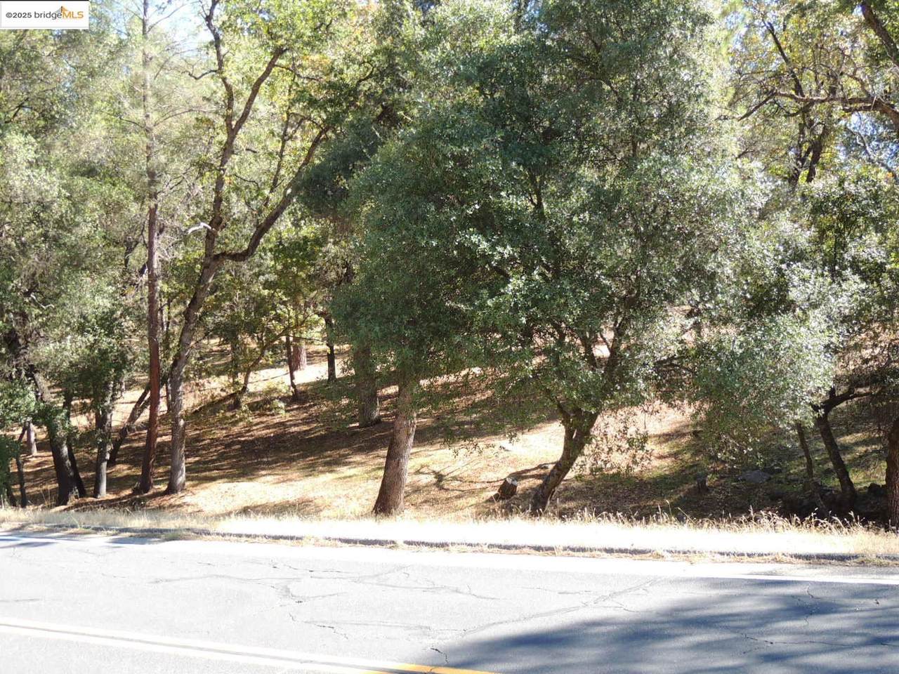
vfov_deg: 30.9
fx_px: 1221
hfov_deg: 40.4
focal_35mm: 47
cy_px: 337
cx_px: 450
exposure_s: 1/125
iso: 100
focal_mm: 8.3
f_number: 3.5
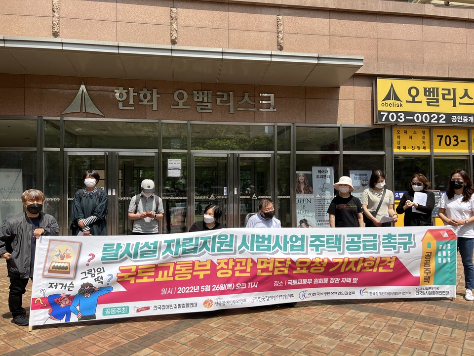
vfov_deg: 53.1
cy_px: 178
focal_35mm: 26
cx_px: 237
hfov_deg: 67.3
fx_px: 356
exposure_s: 1/3704
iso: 50
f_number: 1.5
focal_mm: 5.7
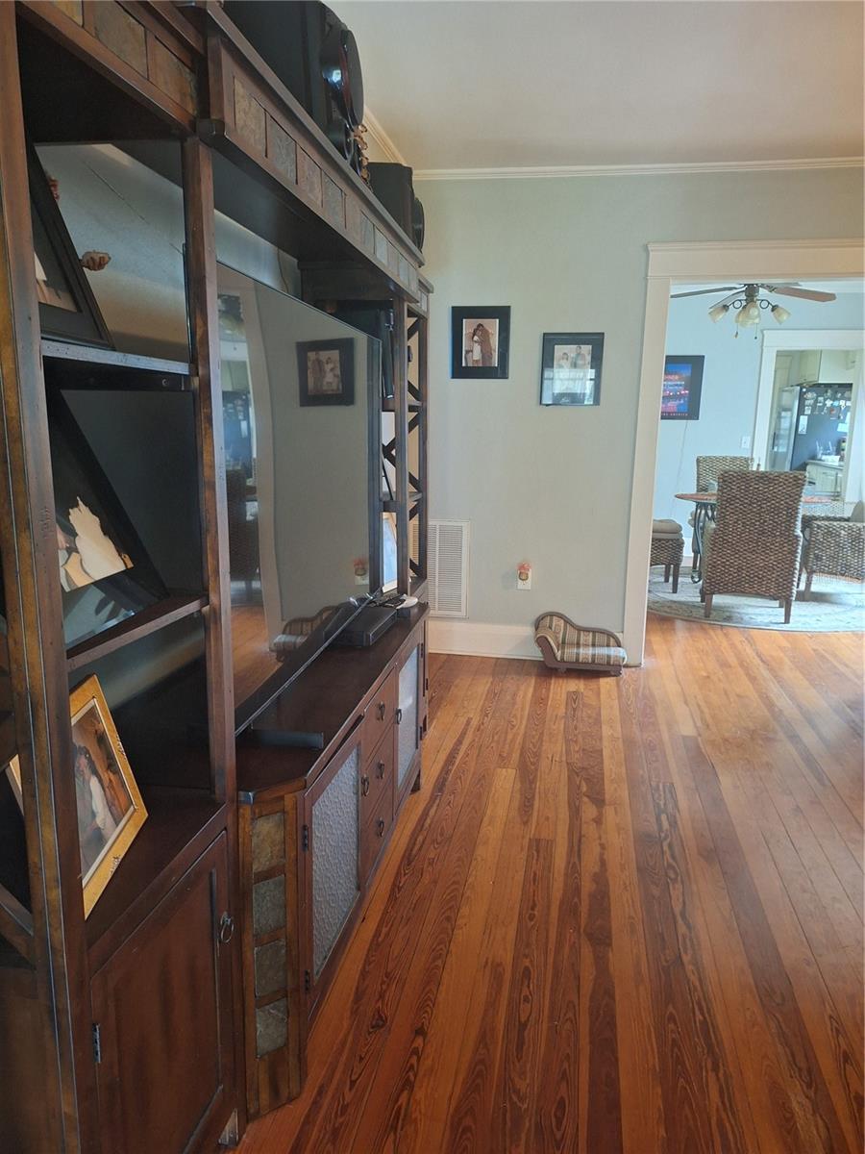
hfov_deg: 58.9
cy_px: 577
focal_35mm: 23
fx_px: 766
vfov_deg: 73.9
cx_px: 432
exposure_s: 1/24
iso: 320
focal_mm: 5.54
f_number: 1.8
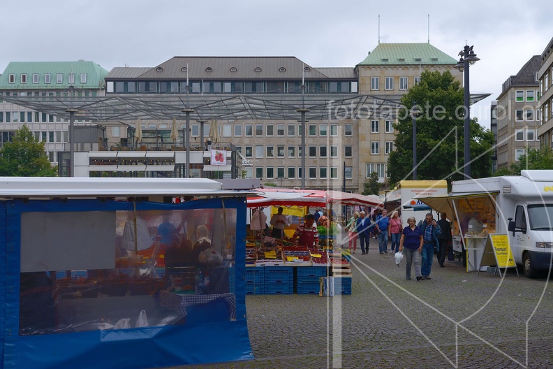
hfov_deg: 38.2
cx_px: 276
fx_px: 799
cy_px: 184
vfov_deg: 26.0
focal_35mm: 52
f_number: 5.6
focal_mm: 52
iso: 250
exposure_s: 1/400
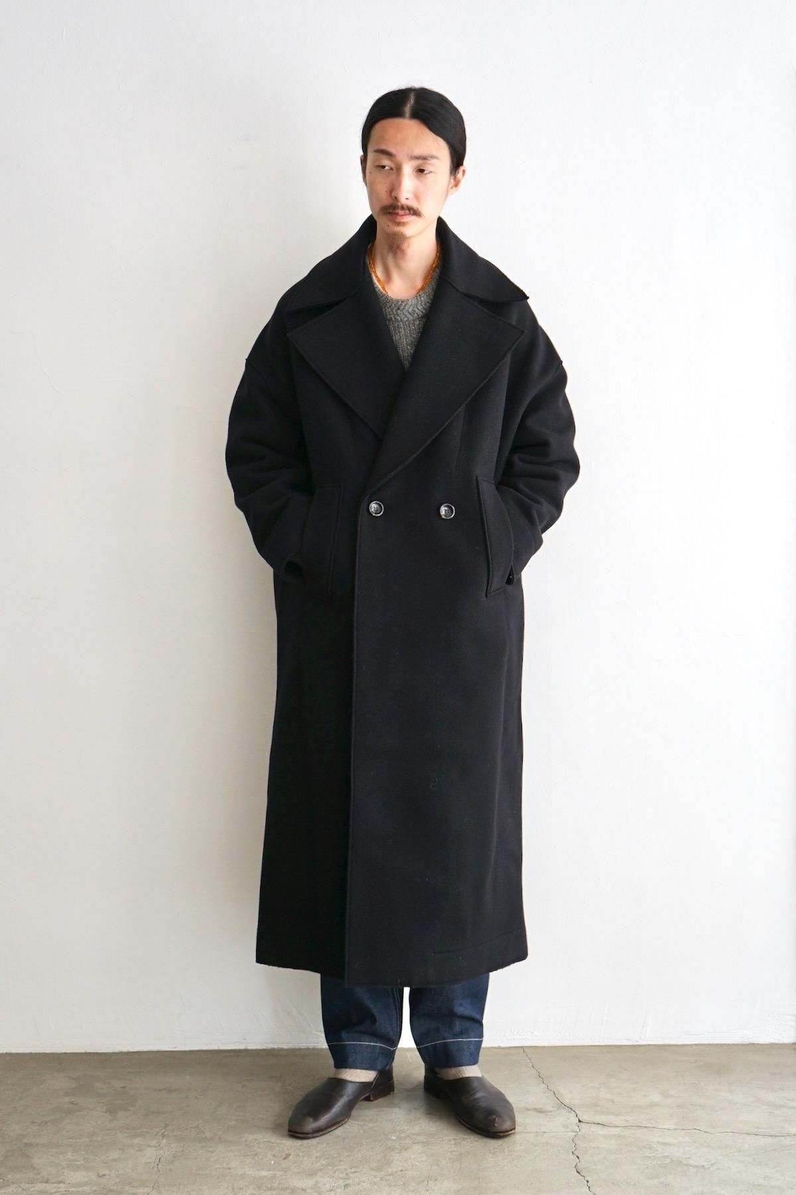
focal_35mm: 41
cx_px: 398
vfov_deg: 47.4
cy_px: 598
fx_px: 1360
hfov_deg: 32.6
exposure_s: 1/60
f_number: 4.5
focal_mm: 41
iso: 320
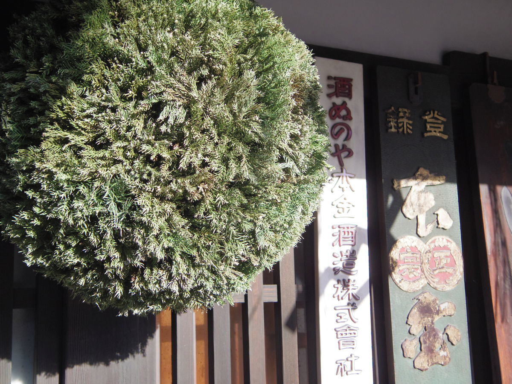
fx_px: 695
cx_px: 256
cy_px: 192
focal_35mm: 47
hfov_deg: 40.4
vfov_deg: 30.9
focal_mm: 8.5
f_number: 1.9
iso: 250
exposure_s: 1/2000
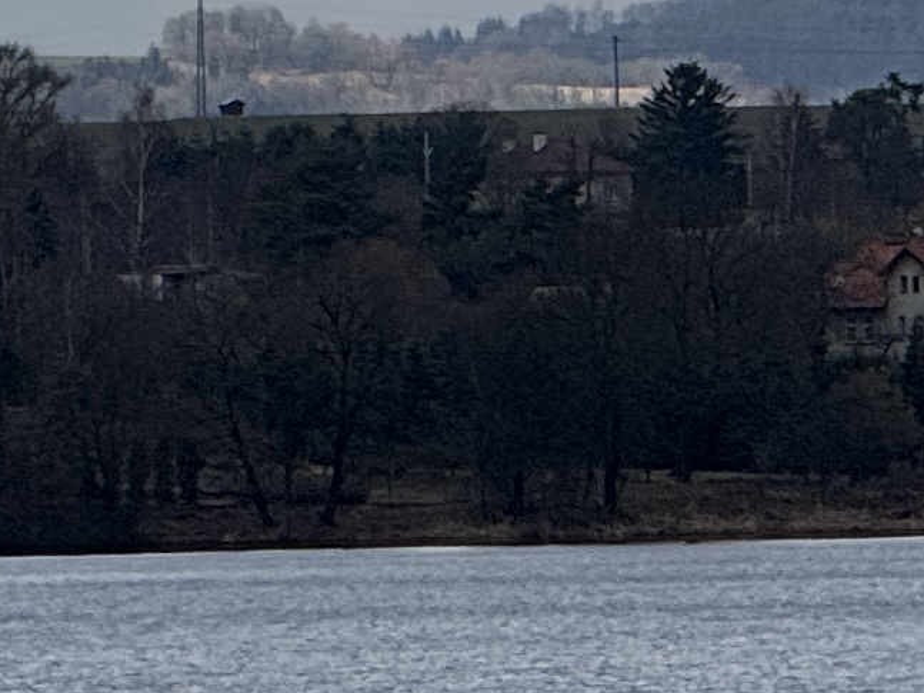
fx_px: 19963
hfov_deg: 2.7
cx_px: 491
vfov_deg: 2.0
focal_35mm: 748
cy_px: -562
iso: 50
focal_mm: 15.66
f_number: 2.8
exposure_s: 1/2212
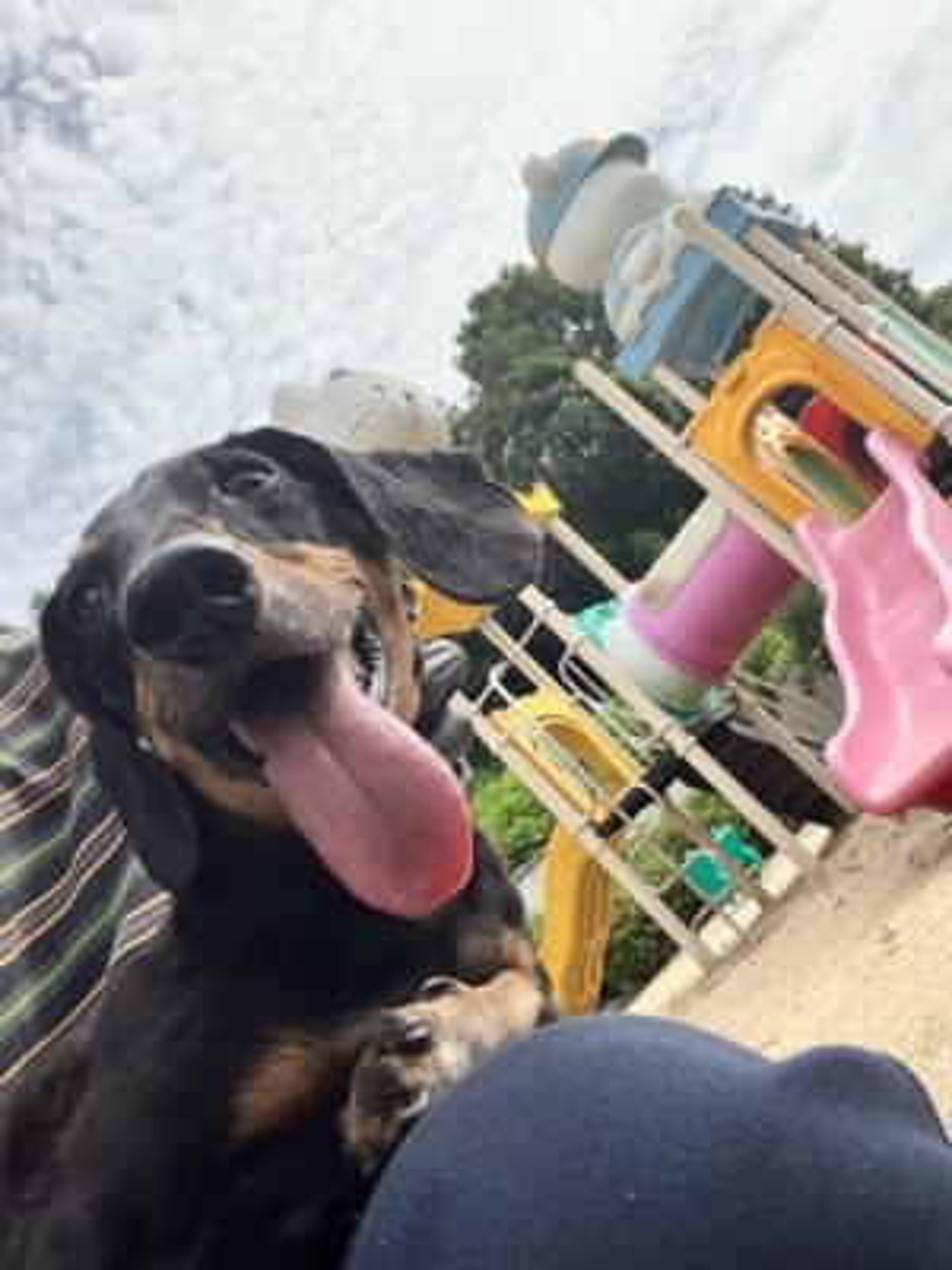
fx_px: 1100
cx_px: 476
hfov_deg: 46.8
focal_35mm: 30
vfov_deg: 60.0
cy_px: 635
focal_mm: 2.71
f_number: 2.2
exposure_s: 1/806
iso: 32
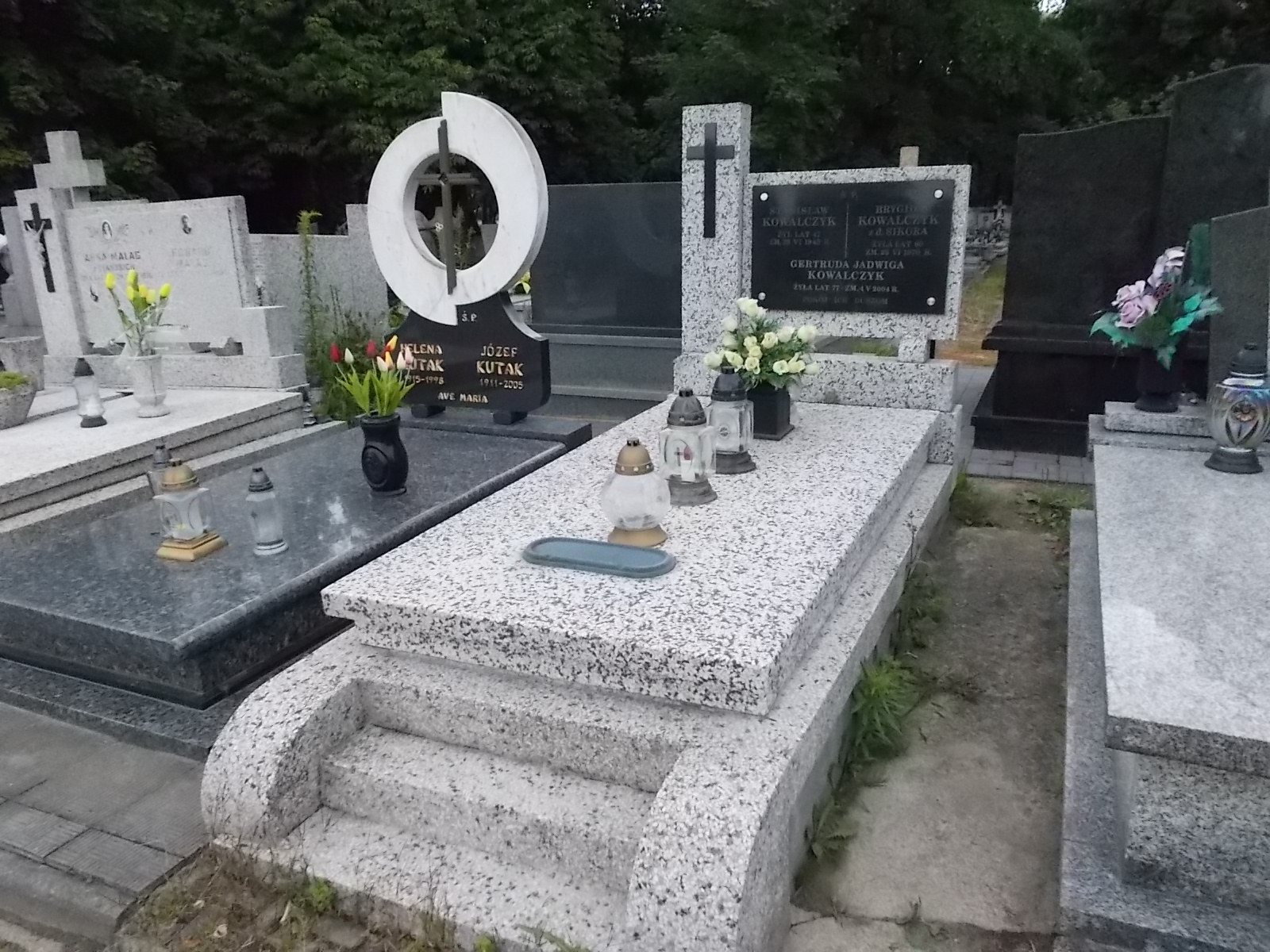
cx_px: 635
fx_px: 954
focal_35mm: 26
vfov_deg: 53.1
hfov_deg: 67.3
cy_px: 476
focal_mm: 4.6
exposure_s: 1/320
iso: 400
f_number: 8
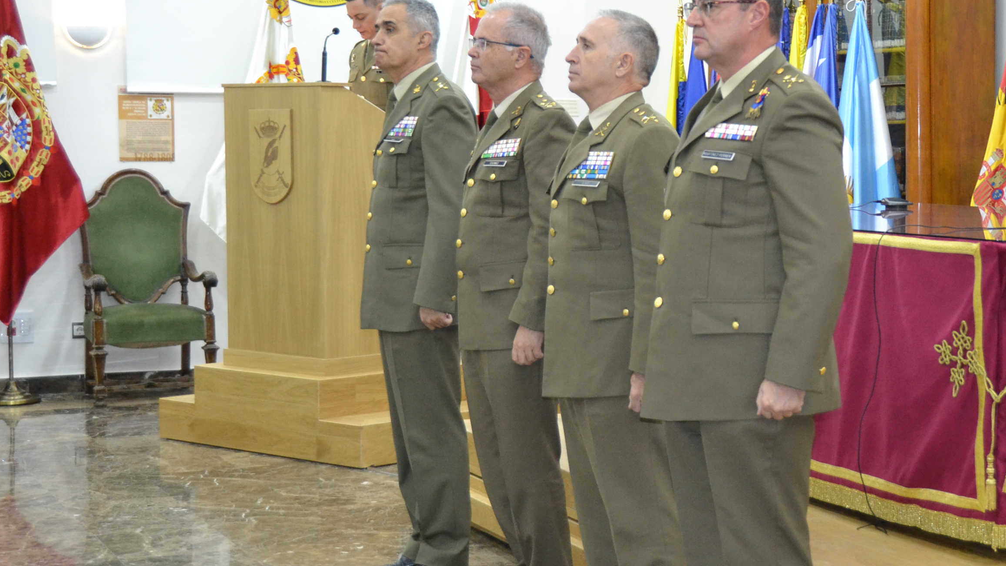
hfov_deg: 27.9
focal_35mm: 75
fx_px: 2001
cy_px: 278
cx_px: 730
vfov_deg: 16.1
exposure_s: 1/60
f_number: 4.2
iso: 1600
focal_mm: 32
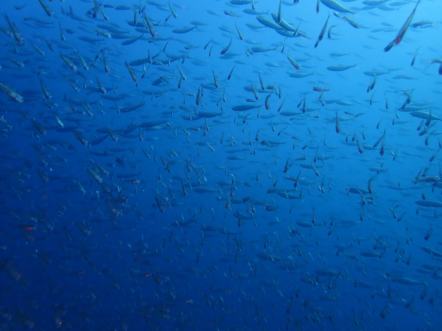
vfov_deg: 54.9
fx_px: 319
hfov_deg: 69.4
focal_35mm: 25
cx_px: 221
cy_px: 166
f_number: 2.8
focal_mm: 4.5
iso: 100
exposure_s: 1/320
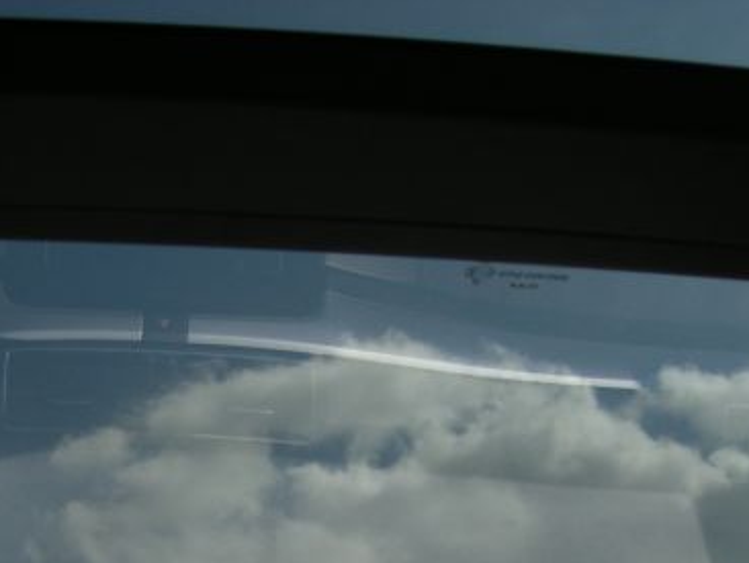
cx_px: 215
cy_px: 683
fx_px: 1862
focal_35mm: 86
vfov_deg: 16.5
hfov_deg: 22.6
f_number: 5.7
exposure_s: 1/123
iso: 64
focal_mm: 5.7
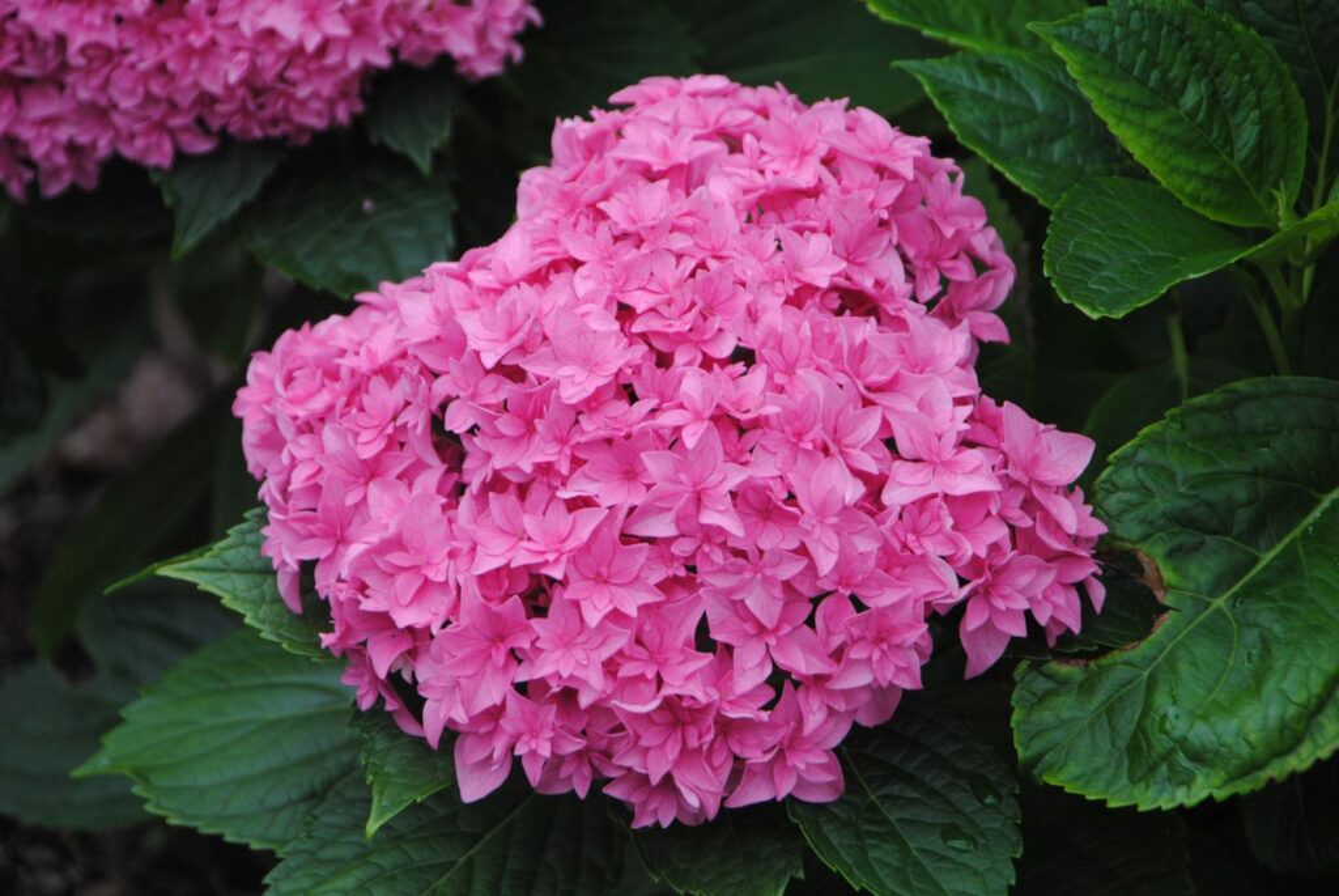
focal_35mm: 255
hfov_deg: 8.1
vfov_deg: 5.4
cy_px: 448
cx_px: 670
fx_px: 9494
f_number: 6
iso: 400
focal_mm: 170
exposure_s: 1/100
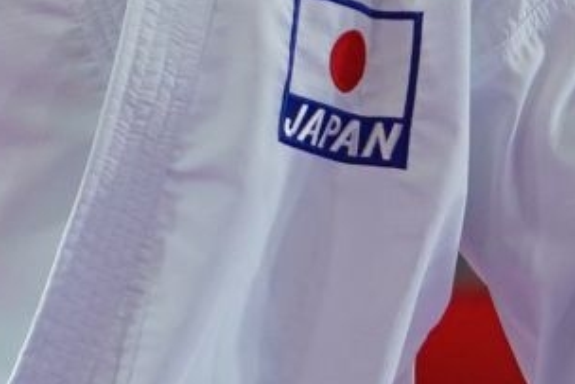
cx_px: 255
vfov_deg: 0.8
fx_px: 28379
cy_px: -21
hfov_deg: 1.2
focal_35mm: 1776
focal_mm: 200
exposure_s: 1/1000
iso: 1000
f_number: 2.8
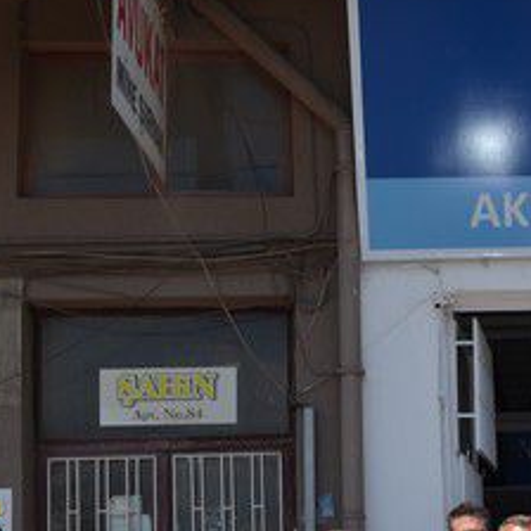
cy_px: 491
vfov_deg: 17.3
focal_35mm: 99
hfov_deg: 16.6
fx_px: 1718
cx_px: 690
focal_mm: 26
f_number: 8
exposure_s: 1/250
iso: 100
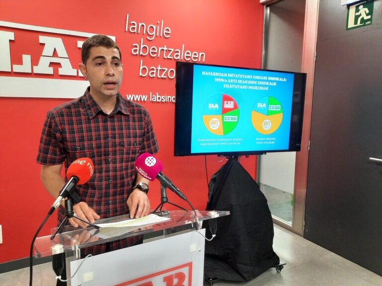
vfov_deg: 54.9
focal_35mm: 25
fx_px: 276
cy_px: 143
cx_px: 191
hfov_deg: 69.4
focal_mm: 4.6
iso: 320
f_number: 2
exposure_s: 1/50
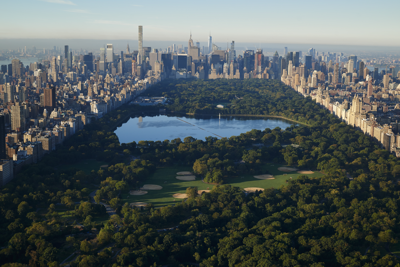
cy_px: 134
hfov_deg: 39.6
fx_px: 556
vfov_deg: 27.0
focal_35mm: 50
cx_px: 200
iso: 400
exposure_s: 1/800
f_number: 6.3
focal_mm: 50
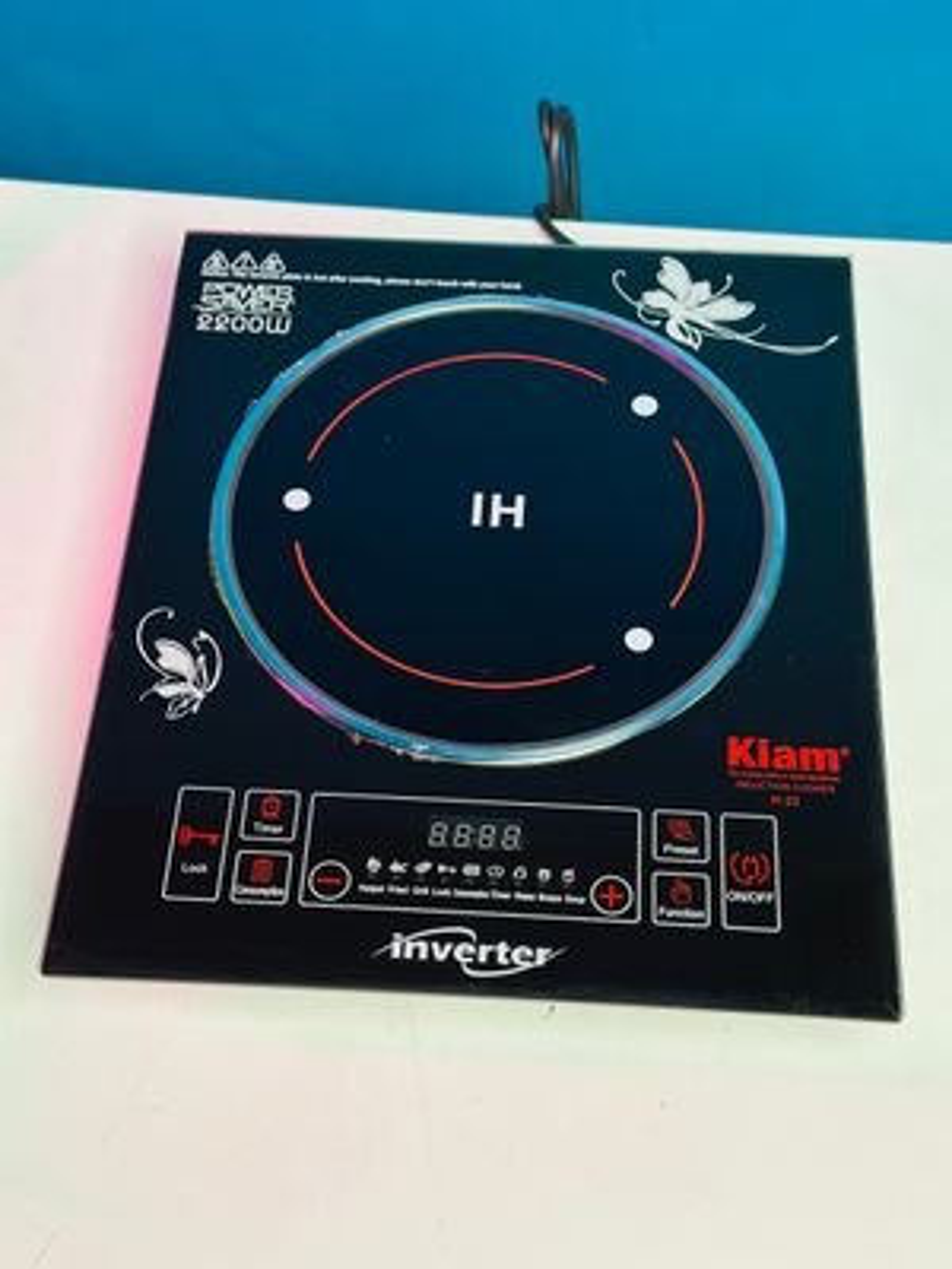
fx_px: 1760
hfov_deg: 30.3
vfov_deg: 39.7
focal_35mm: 48
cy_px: 634
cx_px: 476
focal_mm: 6.86
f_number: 1.78
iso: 250
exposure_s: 1/33
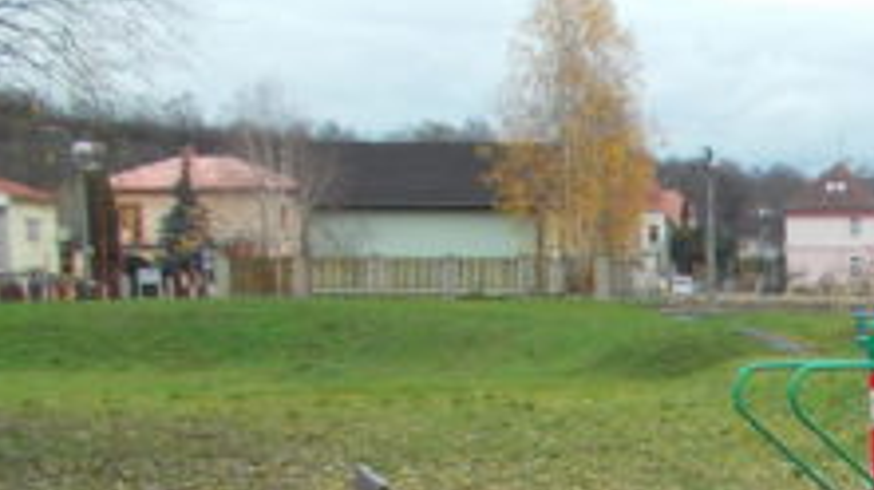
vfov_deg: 10.6
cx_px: 1293
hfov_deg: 17.6
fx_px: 2548
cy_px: 747
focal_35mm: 110
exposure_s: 1/30
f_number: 3.3
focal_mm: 4.1
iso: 80
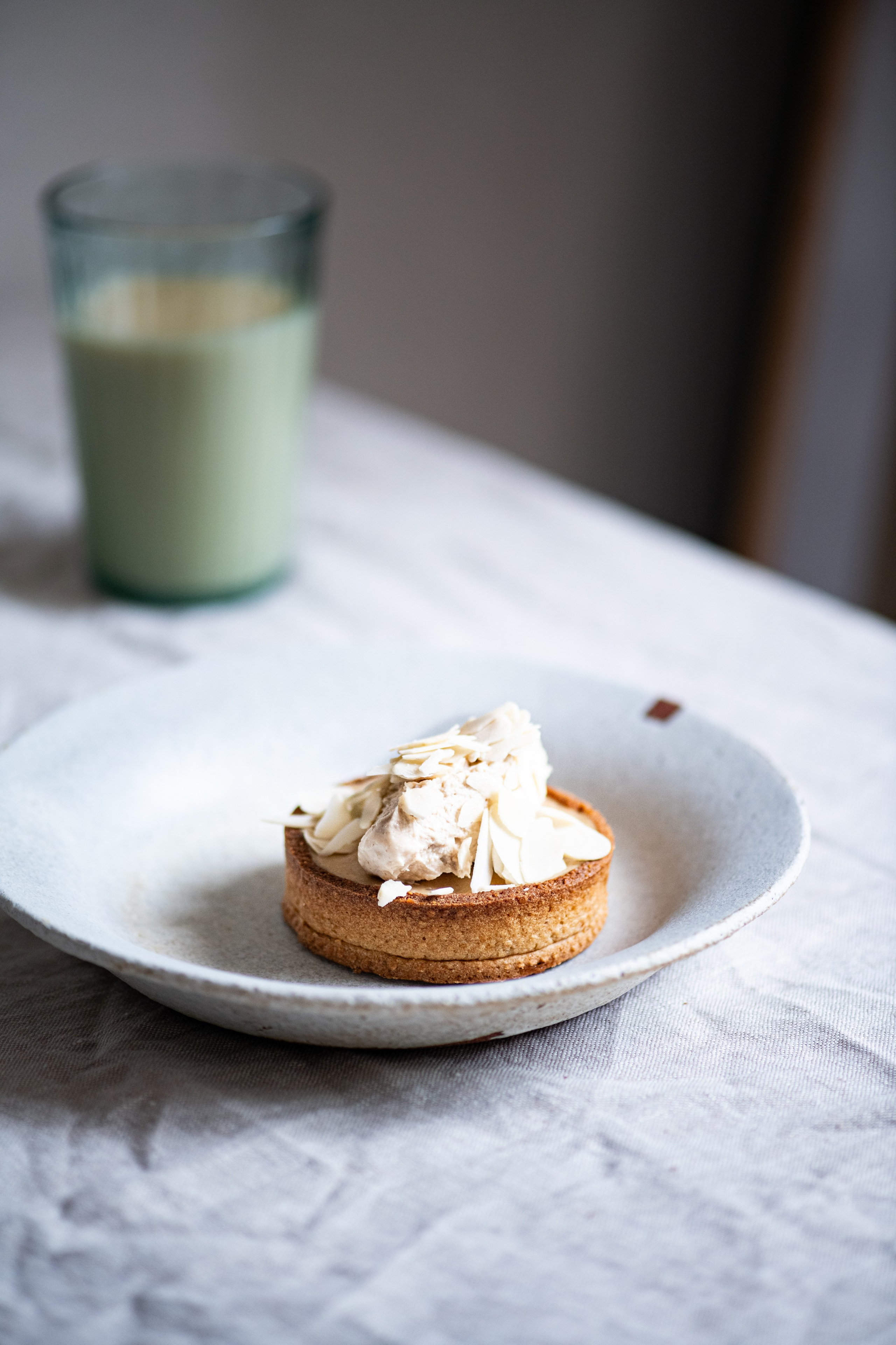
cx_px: 448
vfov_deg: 19.5
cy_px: 672
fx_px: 3920
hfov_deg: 13.0
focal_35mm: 105
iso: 400
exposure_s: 1/200
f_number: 3
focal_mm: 105
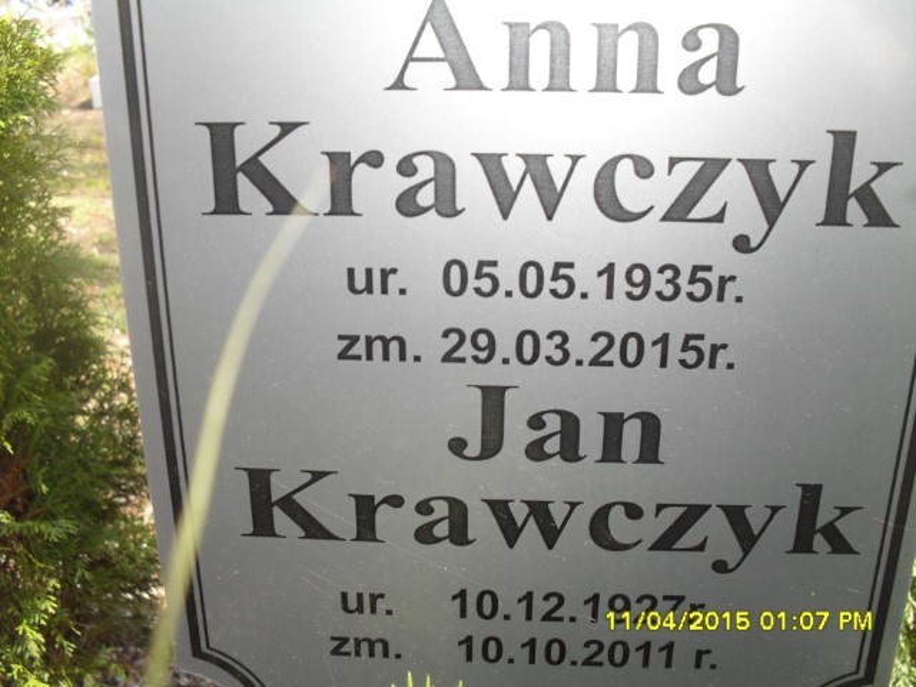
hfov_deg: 52.6
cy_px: 344
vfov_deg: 40.7
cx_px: 458
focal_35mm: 35
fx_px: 926
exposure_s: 1/180
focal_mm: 6.3
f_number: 3.2
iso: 100
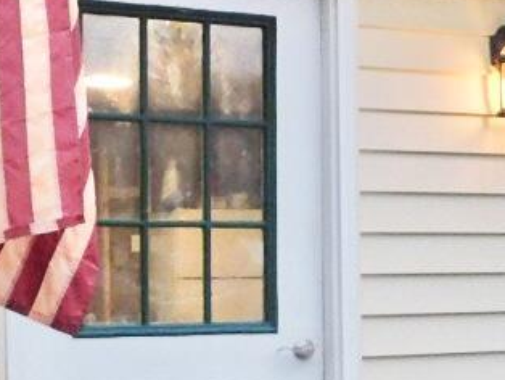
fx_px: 1606
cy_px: 280
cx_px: 711
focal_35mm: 110
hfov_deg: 16.6
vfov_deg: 13.4
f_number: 3
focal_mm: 4.1
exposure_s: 1/100
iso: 400
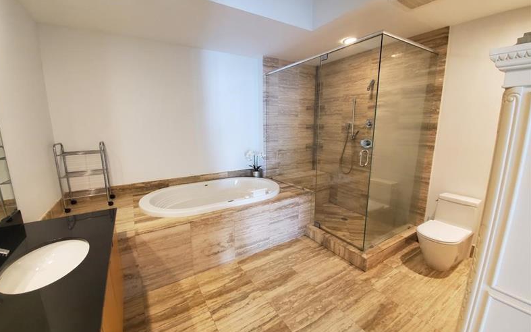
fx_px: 203
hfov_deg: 105.3
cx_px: 262
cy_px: 164
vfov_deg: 78.6
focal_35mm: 14
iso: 500
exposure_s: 1/39
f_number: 2.2
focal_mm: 1.8
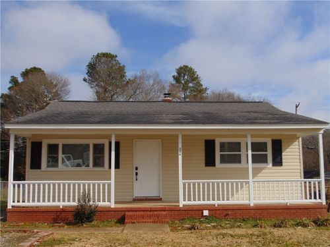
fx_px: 372
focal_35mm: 39
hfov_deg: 47.9
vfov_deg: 36.8
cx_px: 165
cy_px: 124
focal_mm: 6.9
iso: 80
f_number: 8.5
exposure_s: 1/1500
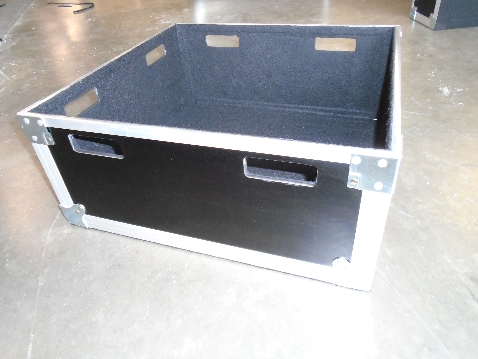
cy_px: 180
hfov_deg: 67.3
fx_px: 359
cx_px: 239
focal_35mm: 26
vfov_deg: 53.1
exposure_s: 1/30
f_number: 3.2
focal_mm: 4.6
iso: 400
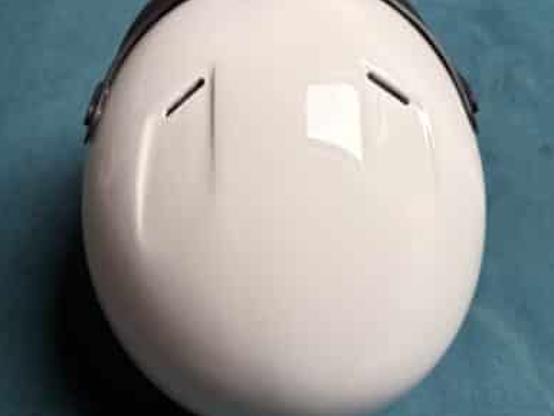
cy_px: 214
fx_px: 432
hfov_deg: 65.3
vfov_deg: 51.4
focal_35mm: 27
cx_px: 285
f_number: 1.6
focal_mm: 5.96
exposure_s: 1/121
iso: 50
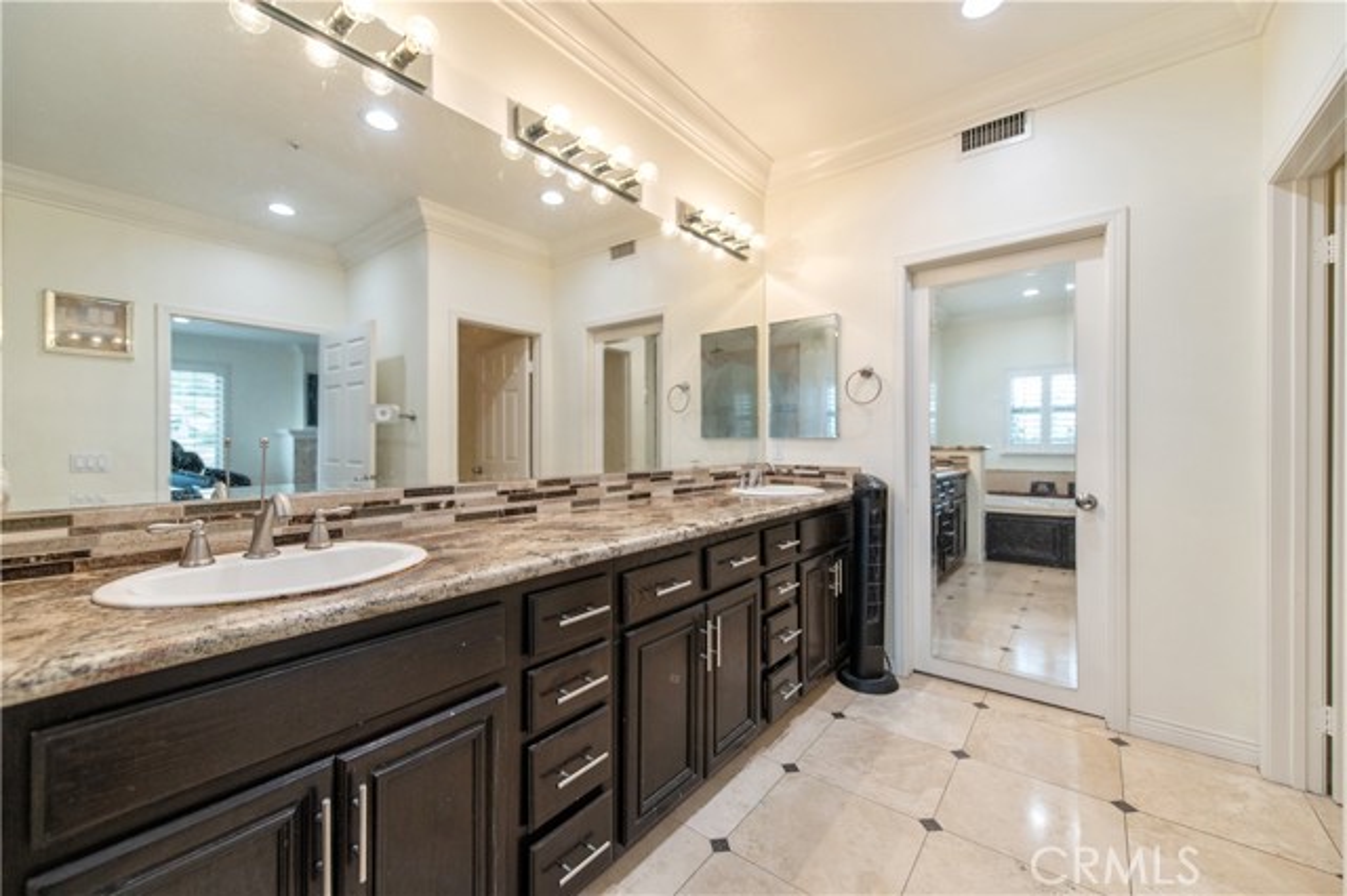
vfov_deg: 81.1
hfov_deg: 104.3
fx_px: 524
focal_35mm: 14
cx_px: 674
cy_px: 448
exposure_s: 1/160
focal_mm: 14
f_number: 2.8
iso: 400
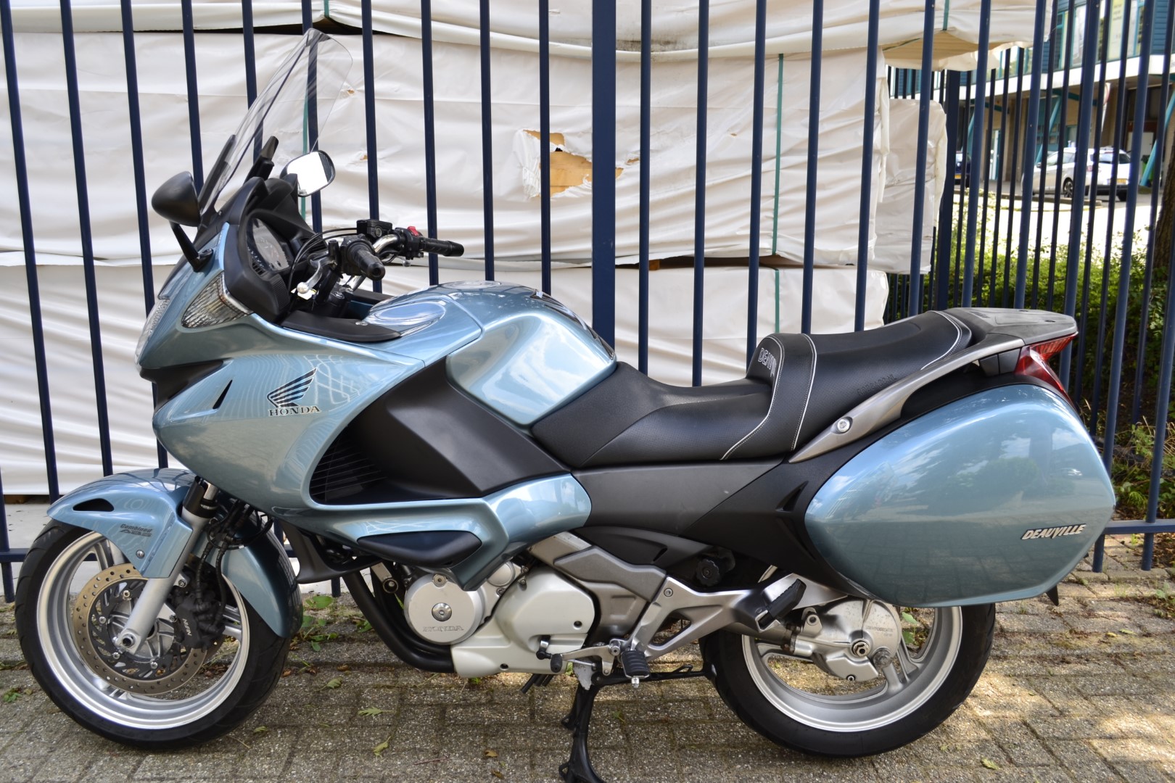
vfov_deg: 40.0
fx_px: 1077
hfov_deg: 57.2
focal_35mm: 33
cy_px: 392
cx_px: 588
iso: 100
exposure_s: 1/80
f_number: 5.6
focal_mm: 22
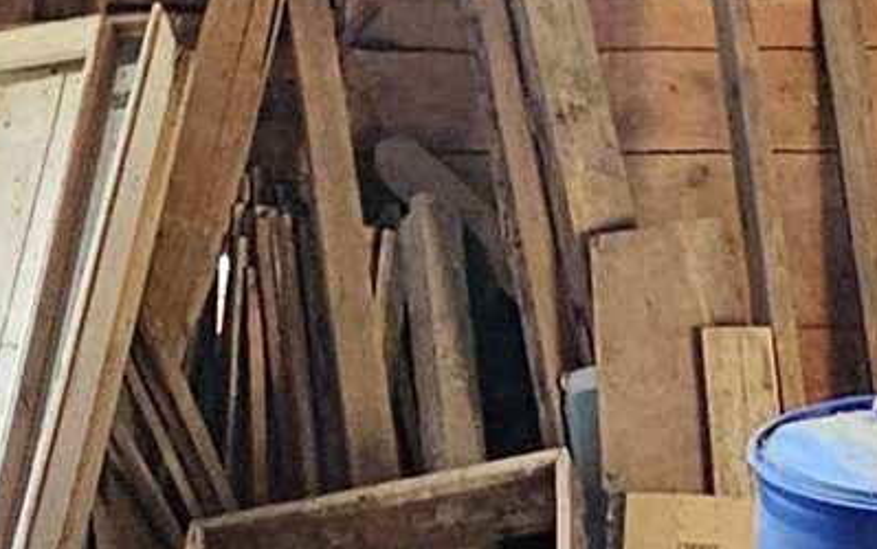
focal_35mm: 106
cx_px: 328
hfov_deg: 19.6
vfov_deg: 10.7
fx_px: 2535
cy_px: -731
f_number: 2.2
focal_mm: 2.2
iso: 320
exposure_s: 1/30
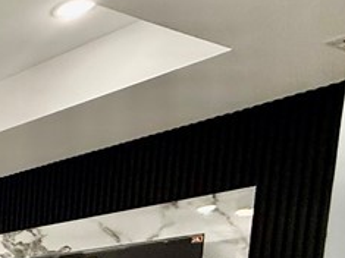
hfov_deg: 17.9
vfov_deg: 19.8
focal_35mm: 61
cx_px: -385
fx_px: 608
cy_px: 418
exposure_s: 1/120
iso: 160
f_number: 2.2
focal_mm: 2.22
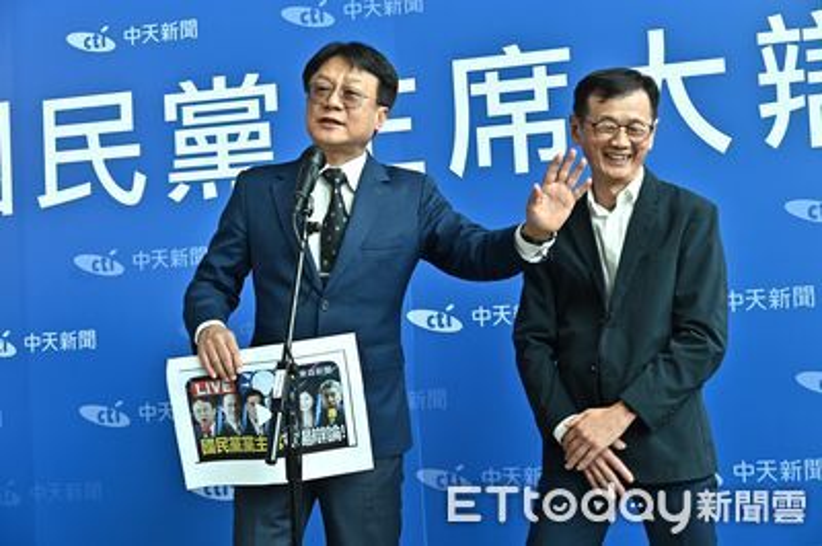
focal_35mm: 60
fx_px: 1369
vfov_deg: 22.6
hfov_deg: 33.4
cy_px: 273
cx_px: 411
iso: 1000
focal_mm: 60
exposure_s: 1/250
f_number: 6
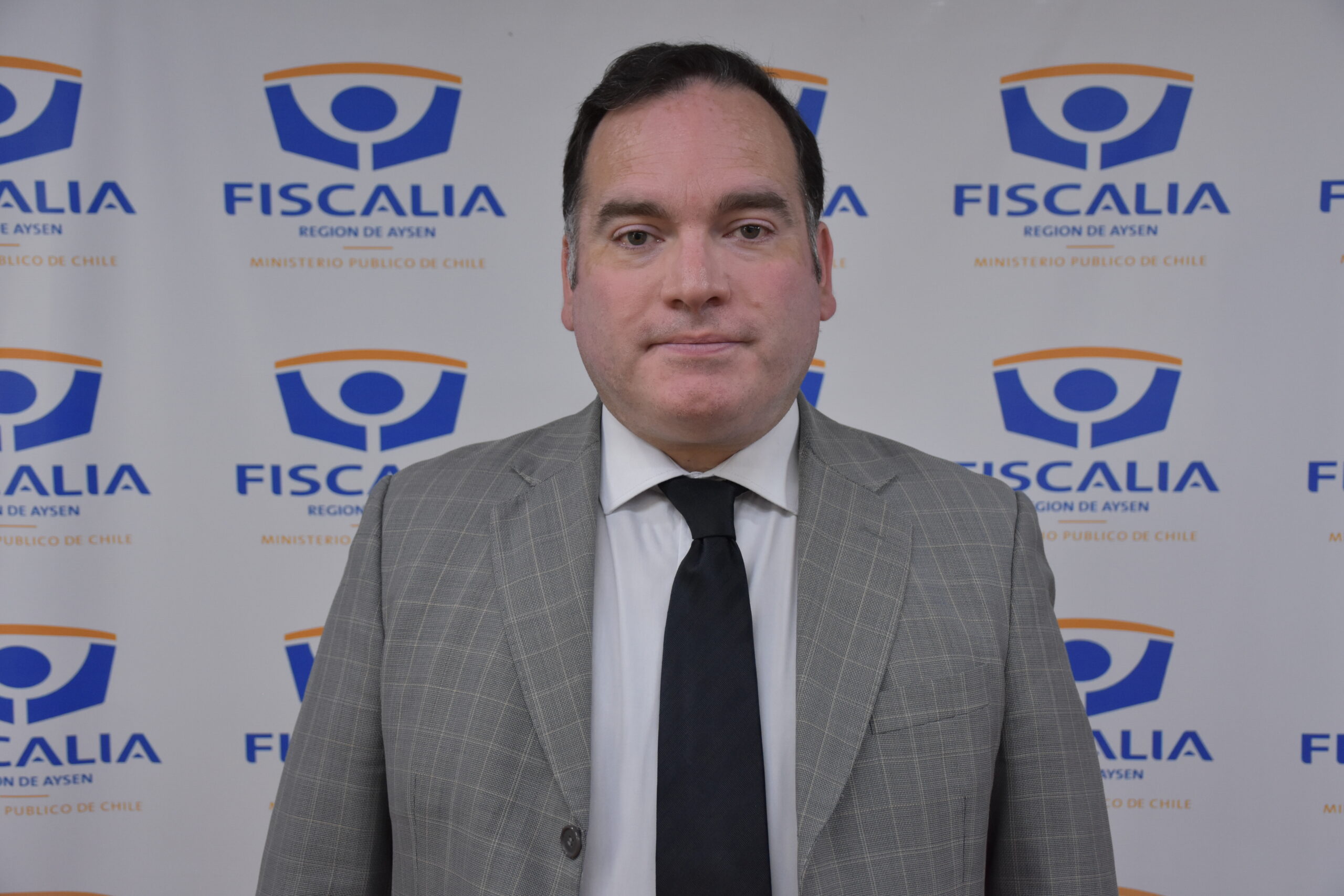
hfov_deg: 41.1
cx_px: 672
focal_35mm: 48
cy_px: 448
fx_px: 1792
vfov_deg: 28.1
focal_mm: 32
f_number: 4
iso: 1100
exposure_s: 1/60
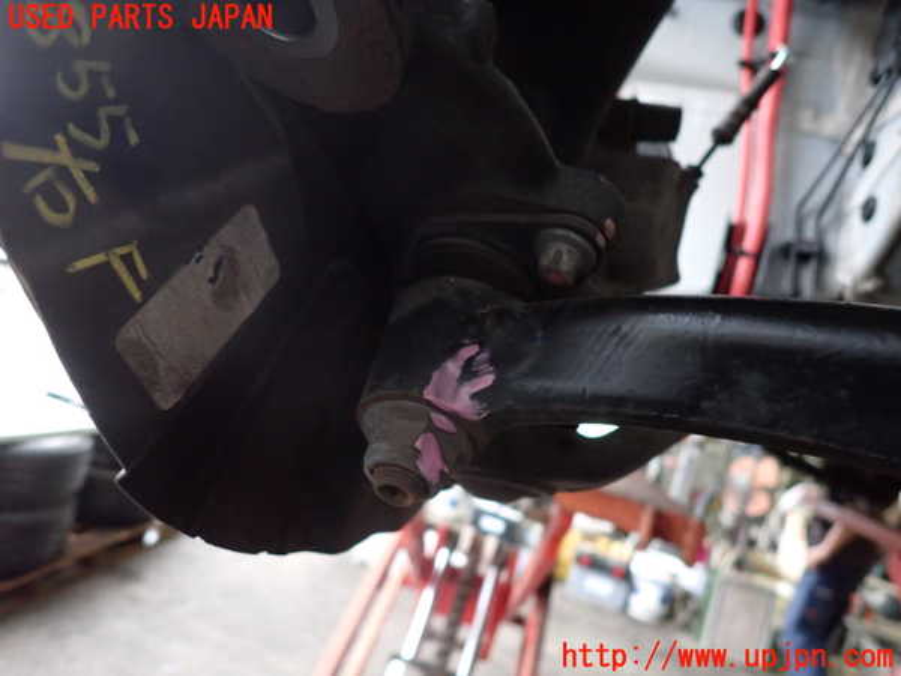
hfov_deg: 69.4
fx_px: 651
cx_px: 450
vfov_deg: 54.9
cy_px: 338
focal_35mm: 25
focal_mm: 4.5
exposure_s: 1/30
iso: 640
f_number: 2
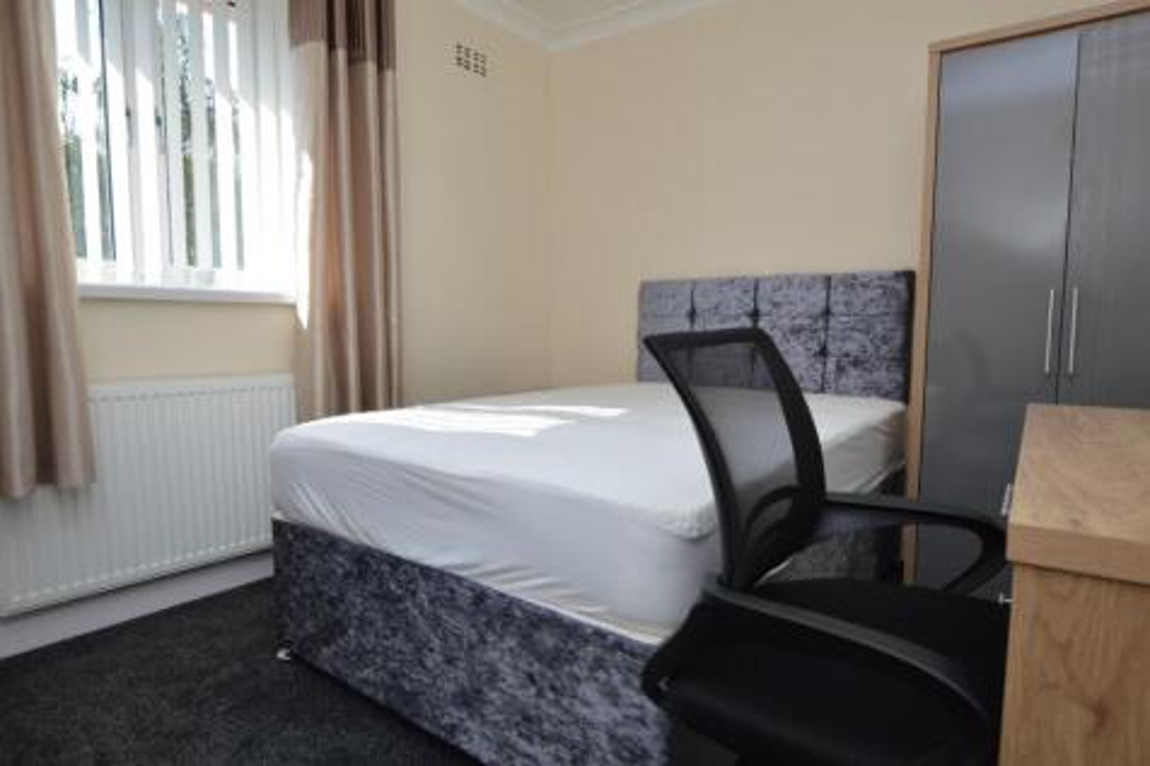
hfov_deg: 85.4
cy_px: 383
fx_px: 623
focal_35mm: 20
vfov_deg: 63.2
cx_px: 575
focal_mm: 13
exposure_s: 1/125
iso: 140
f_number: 5.6
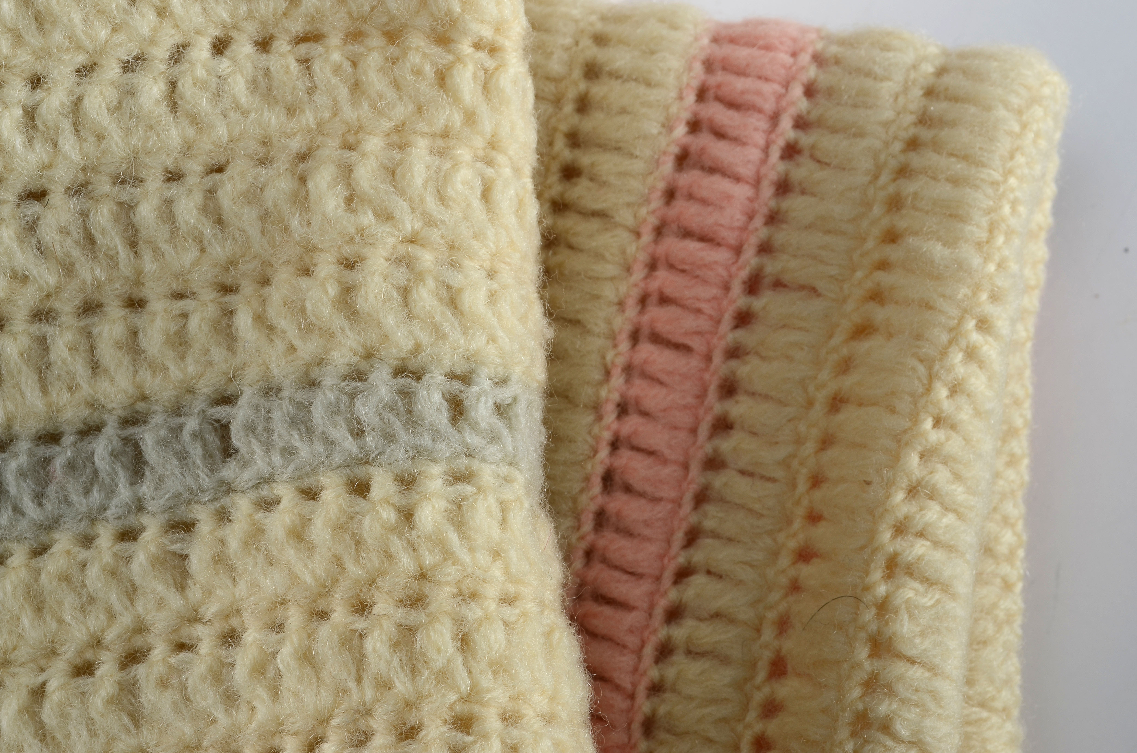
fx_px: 2600
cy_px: 376
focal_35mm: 82
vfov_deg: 16.5
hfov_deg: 24.7
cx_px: 568
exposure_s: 1/80
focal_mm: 55
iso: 100
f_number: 16
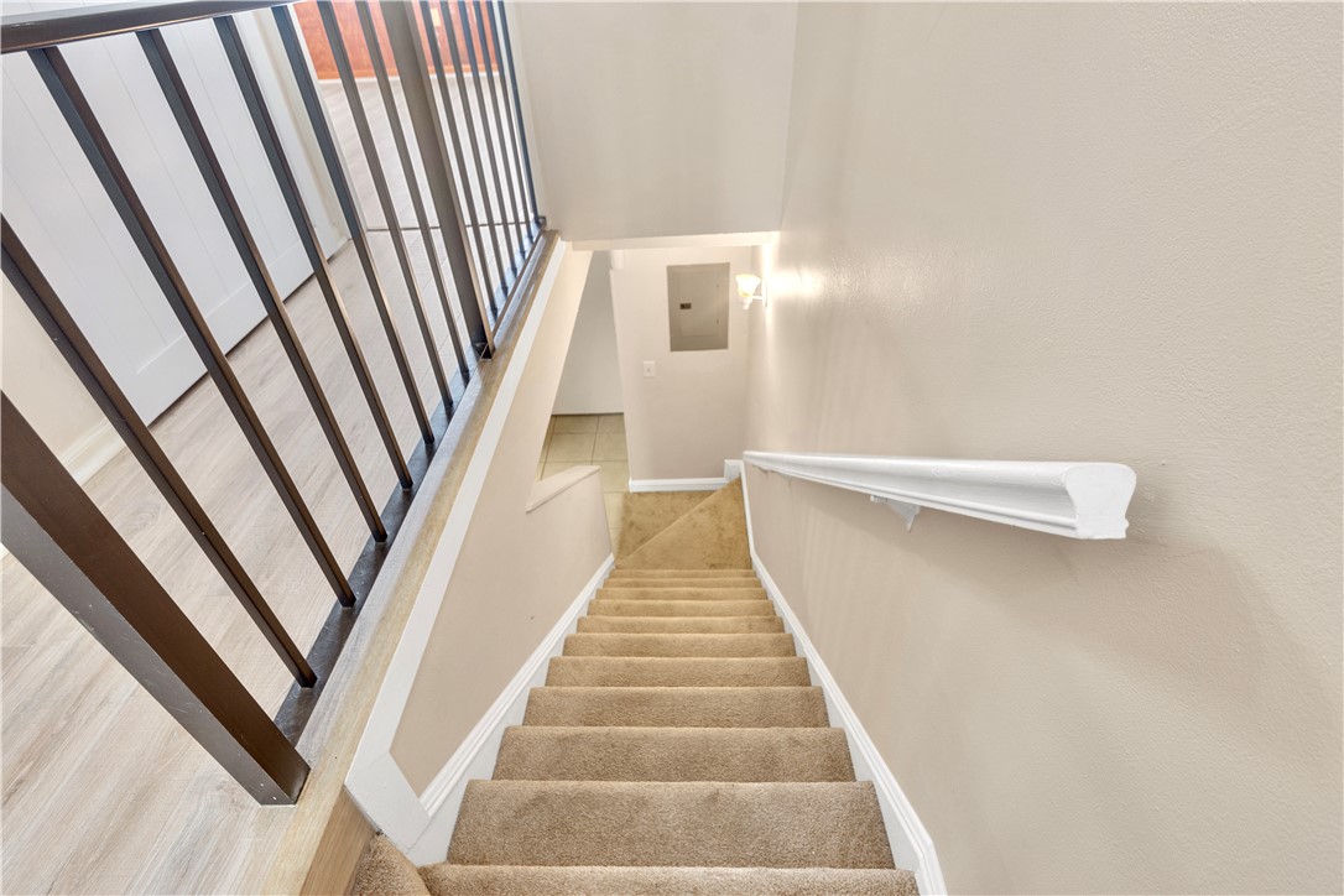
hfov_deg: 95.0
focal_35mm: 16
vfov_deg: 72.1
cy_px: 448
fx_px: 616
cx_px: 672
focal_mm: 11
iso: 320
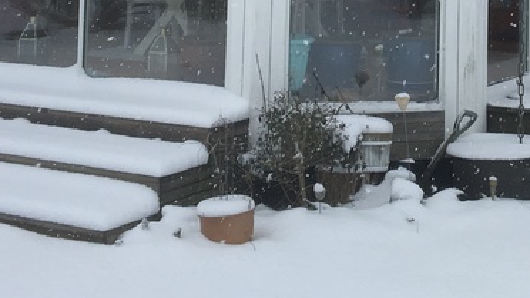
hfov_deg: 24.2
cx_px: 390
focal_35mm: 87
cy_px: -165
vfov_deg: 13.0
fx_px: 1222
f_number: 2.2
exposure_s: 1/366
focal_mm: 4.15
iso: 25
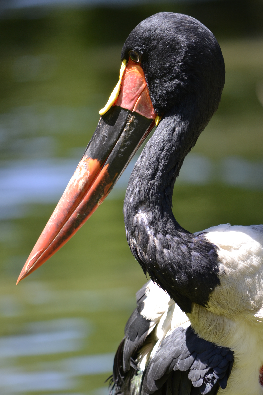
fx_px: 4931
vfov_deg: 4.6
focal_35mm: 450
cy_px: 198
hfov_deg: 3.1
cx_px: 132
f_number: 5.6
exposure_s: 1/320
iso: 400
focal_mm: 300
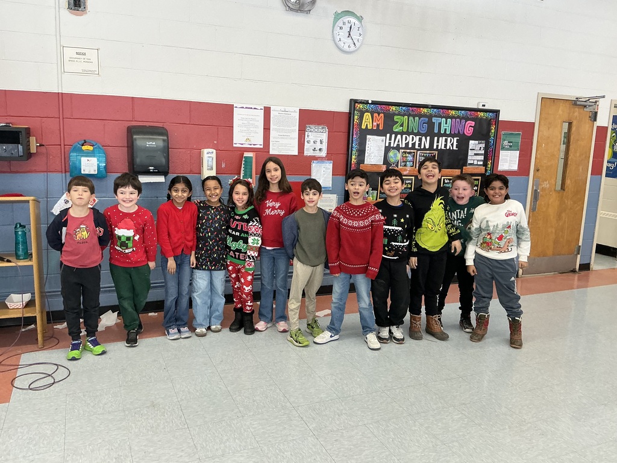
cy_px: 232
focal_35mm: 28
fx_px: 499
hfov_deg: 63.4
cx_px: 308
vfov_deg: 49.7
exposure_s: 1/60
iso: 100
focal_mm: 3
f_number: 1.8
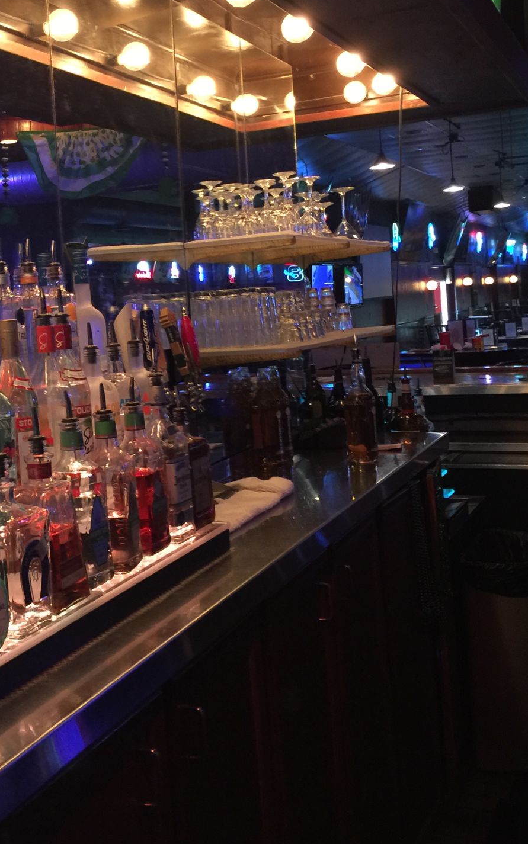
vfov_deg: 43.2
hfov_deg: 27.1
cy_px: 330
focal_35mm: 46
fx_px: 1059
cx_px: 66
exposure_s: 1/8
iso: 100
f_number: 2.2
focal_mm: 4.15
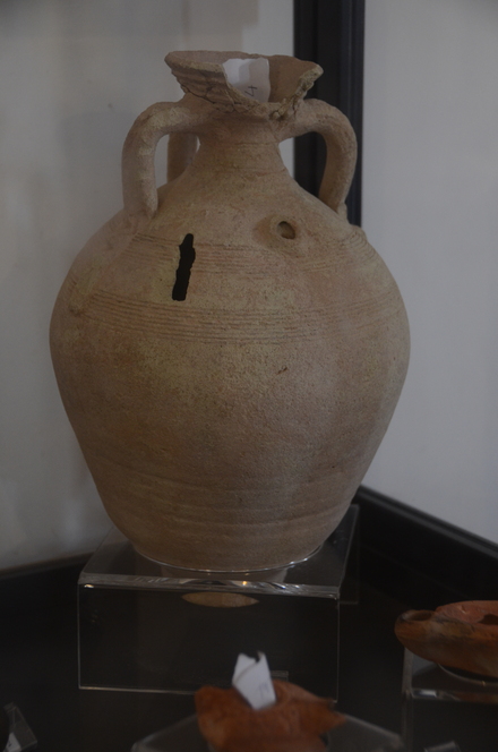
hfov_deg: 17.4
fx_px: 1625
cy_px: 376
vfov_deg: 26.0
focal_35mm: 78
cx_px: 249
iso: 800
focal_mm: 52
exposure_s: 1/10
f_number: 4.8
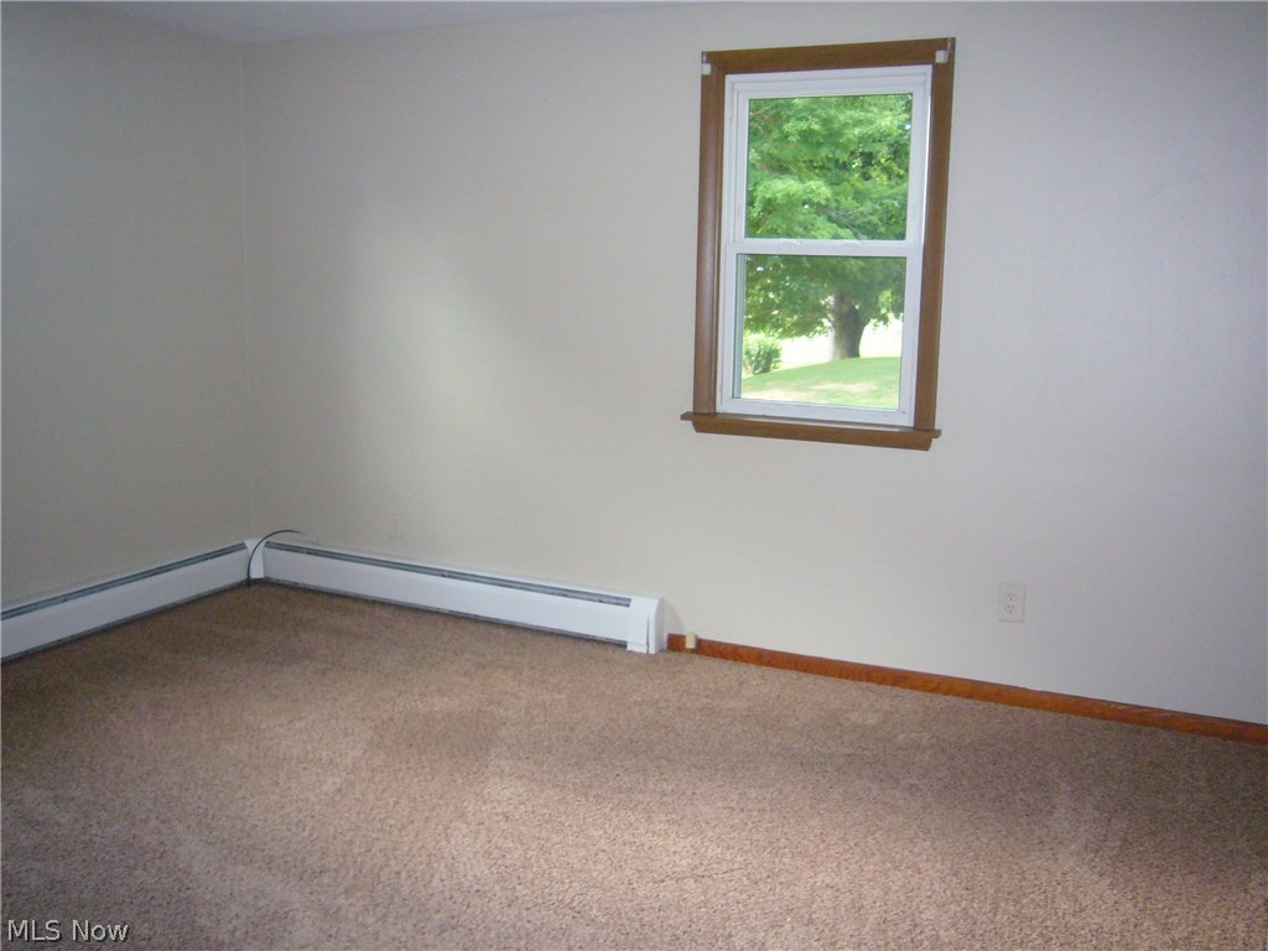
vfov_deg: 44.2
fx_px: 1172
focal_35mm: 32
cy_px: 476
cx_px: 634
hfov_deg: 56.8
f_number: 2.9
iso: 200
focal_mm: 5.2
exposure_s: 1/30
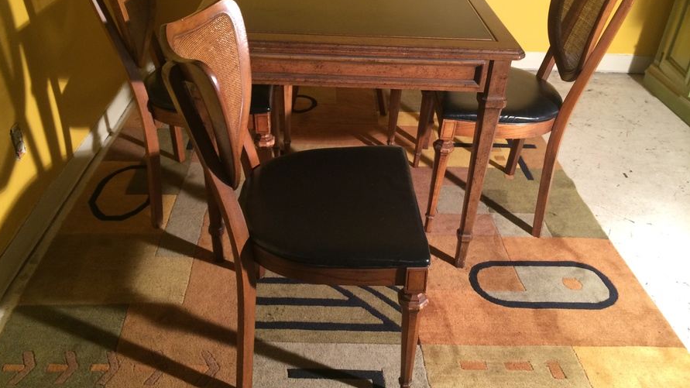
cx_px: 342
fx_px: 604
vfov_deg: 35.6
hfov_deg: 59.5
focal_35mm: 33
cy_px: 166
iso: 125
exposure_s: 1/30
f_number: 2.2
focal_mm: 4.12
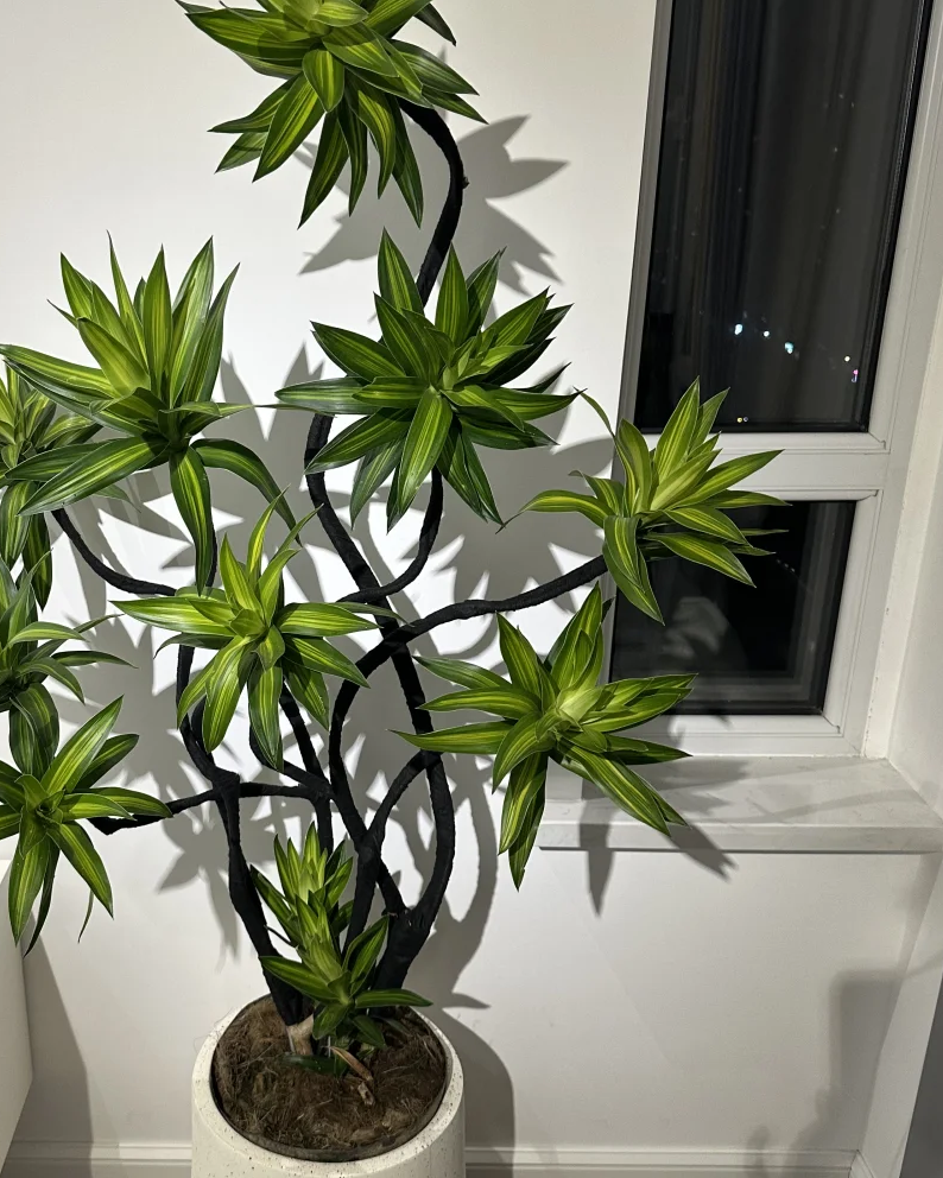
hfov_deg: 42.8
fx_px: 1186
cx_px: 324
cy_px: 627
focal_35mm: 34
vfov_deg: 52.8
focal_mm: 6.86
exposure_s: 1/50
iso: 160
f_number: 1.78
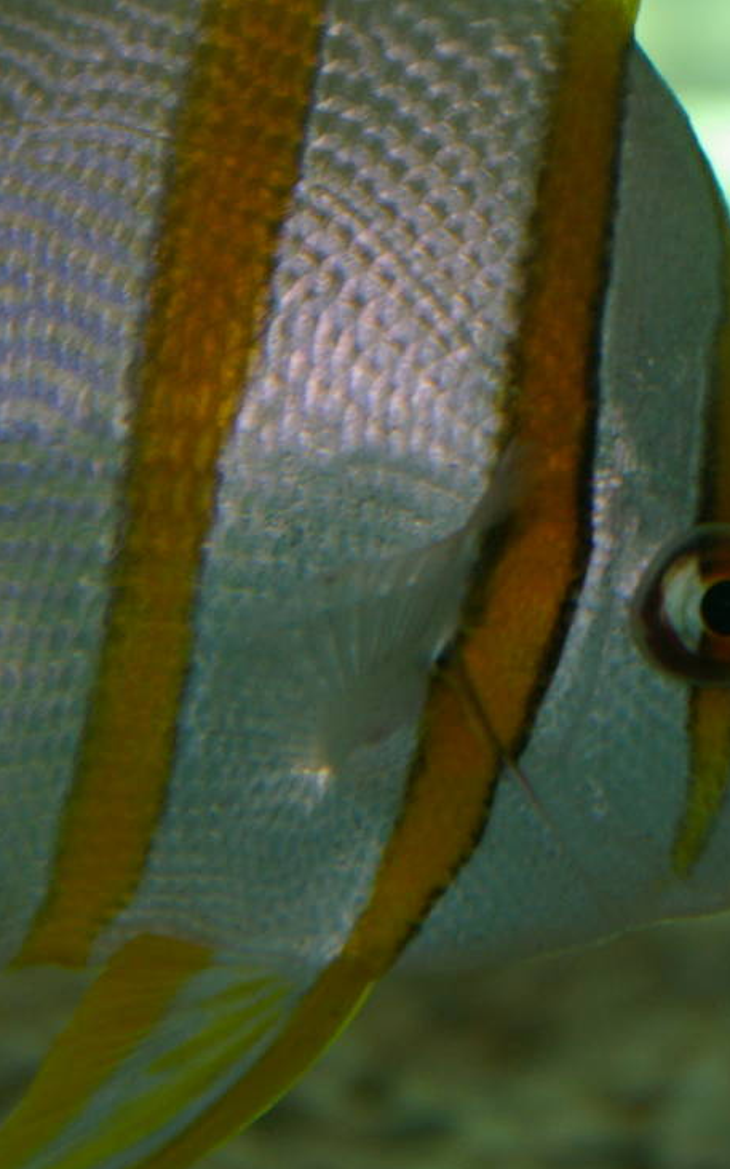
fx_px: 5320
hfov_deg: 7.8
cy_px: 503
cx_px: 304
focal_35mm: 167
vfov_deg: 12.5
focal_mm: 50
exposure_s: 1/60
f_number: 5.6
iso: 400
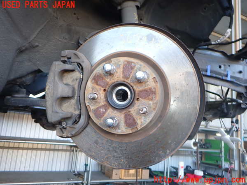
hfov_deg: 60.0
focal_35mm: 30
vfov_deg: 46.8
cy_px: 92
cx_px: 124
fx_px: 214
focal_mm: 5.4
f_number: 2.3
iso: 160
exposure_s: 1/60
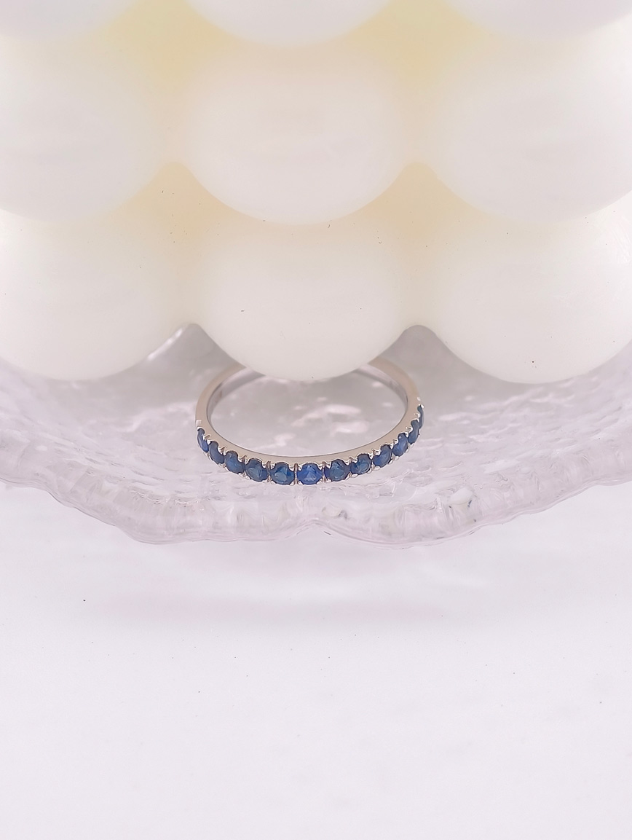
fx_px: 3400
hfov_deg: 10.6
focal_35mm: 140
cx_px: 316
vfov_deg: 14.1
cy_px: 420
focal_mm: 22.48
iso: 125
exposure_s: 1/200
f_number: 2.67
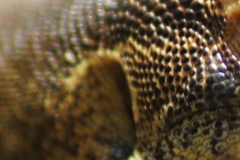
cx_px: 270
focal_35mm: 1532
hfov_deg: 1.3
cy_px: 56
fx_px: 10209
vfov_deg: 0.9
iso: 400
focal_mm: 300
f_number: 5.6
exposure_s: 1/50
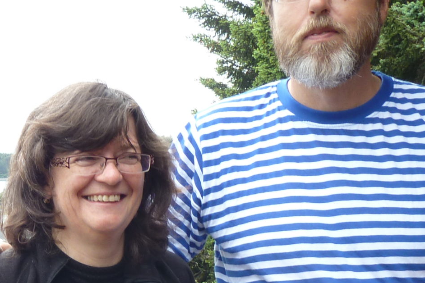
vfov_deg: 16.4
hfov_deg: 24.0
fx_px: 968
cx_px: 35
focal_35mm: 82
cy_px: 273
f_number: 3.4
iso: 80
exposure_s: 1/30
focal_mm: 4.7
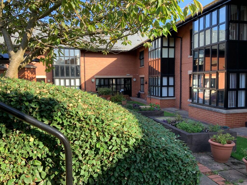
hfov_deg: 61.7
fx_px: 207
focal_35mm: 29
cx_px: 124
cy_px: 92
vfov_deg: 48.2
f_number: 1.8
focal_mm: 3
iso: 16
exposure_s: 1/186
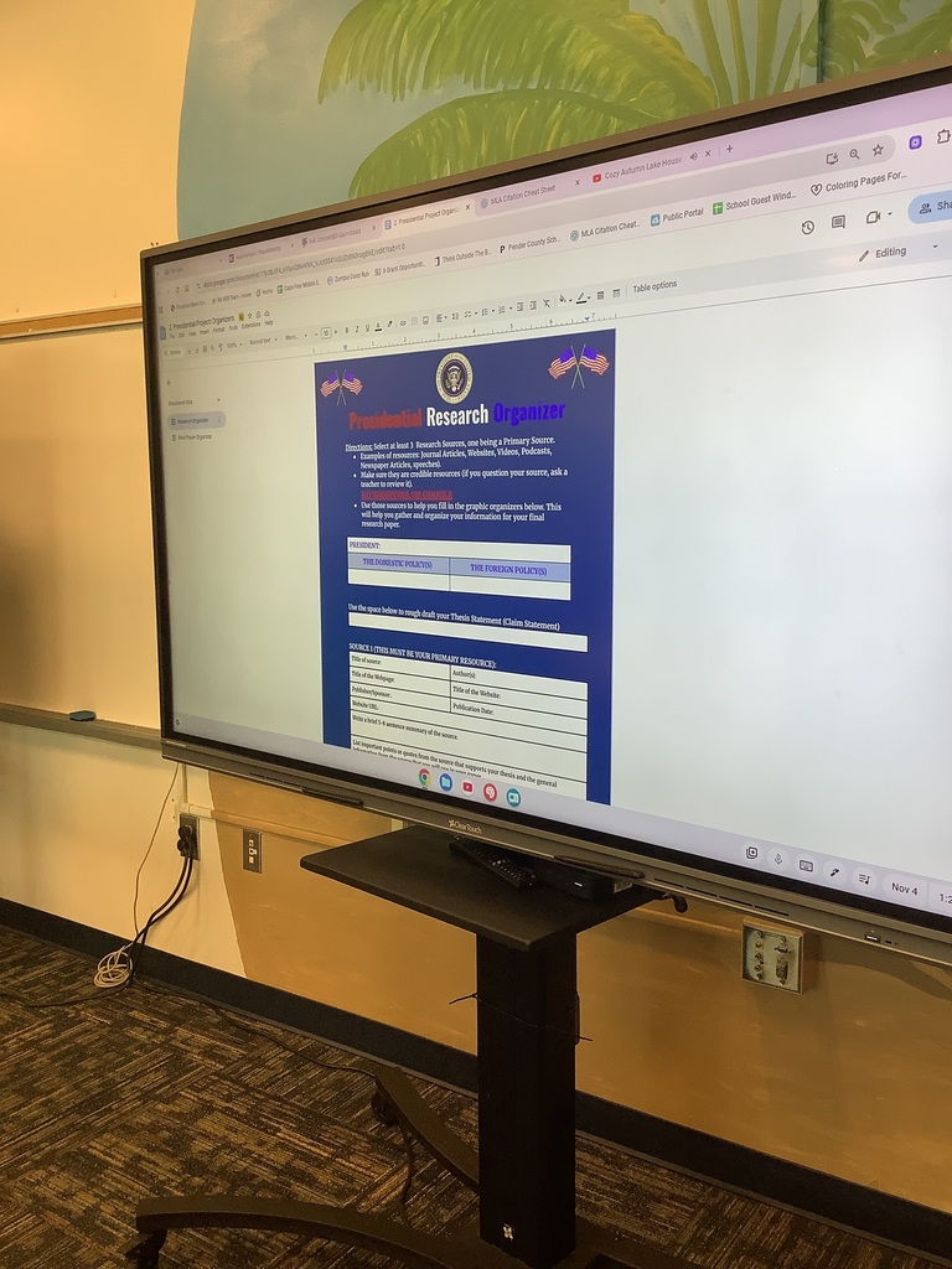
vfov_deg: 58.4
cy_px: 634
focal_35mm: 31
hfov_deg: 45.4
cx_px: 476
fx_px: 1137
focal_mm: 3.3
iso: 64
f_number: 2.4
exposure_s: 1/60
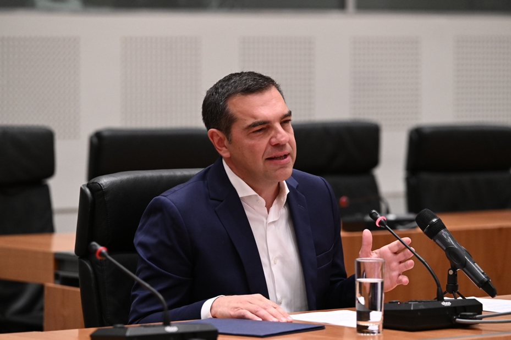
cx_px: 256
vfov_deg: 6.9
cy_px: 170
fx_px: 2838
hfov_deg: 10.3
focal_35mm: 200
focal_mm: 200
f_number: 4.5
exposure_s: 1/250
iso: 5000
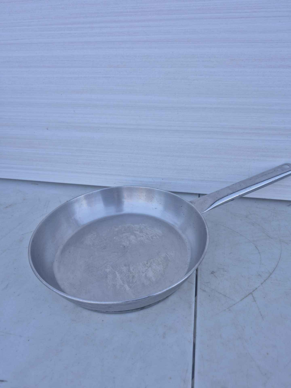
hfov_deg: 58.9
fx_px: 258
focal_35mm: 23
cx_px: 146
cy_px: 194
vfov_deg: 73.9
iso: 25
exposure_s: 1/181
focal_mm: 5.4
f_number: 1.8
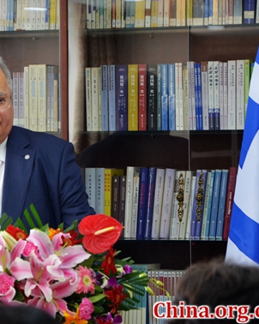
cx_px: 40
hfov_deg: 6.6
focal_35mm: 235
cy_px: 156
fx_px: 2251
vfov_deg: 8.2
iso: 800
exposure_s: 1/60
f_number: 5.6
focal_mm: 105
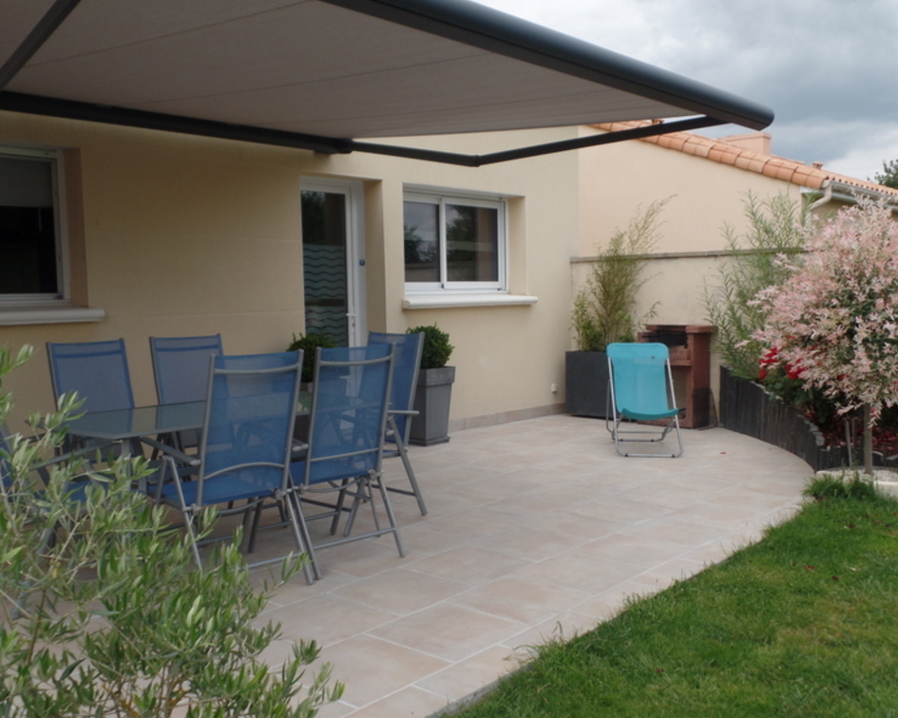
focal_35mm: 37
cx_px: 448
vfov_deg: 40.1
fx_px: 983
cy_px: 363
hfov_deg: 49.1
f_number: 3.4
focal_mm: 6.2
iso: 80
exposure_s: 1/750
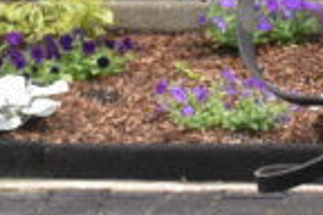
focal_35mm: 277
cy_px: -324
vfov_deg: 4.8
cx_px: 283
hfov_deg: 7.4
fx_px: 2485
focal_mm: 26
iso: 400
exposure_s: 1/1000
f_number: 4
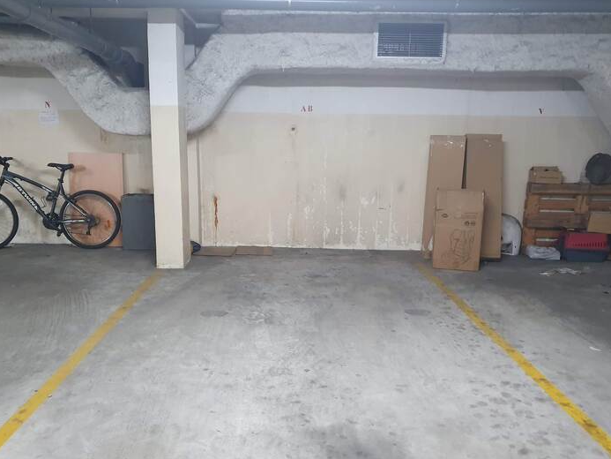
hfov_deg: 59.9
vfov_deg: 46.7
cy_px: 259
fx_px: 530
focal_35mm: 30
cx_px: 292
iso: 500
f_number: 1.5
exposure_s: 1/50
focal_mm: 4.32
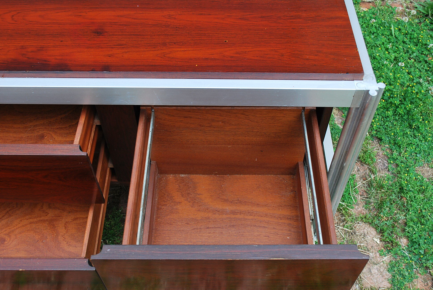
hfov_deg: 53.1
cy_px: 145
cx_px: 216
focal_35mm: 36
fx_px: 434
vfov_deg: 37.0
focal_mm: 24
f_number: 5.6
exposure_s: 1/125
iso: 200
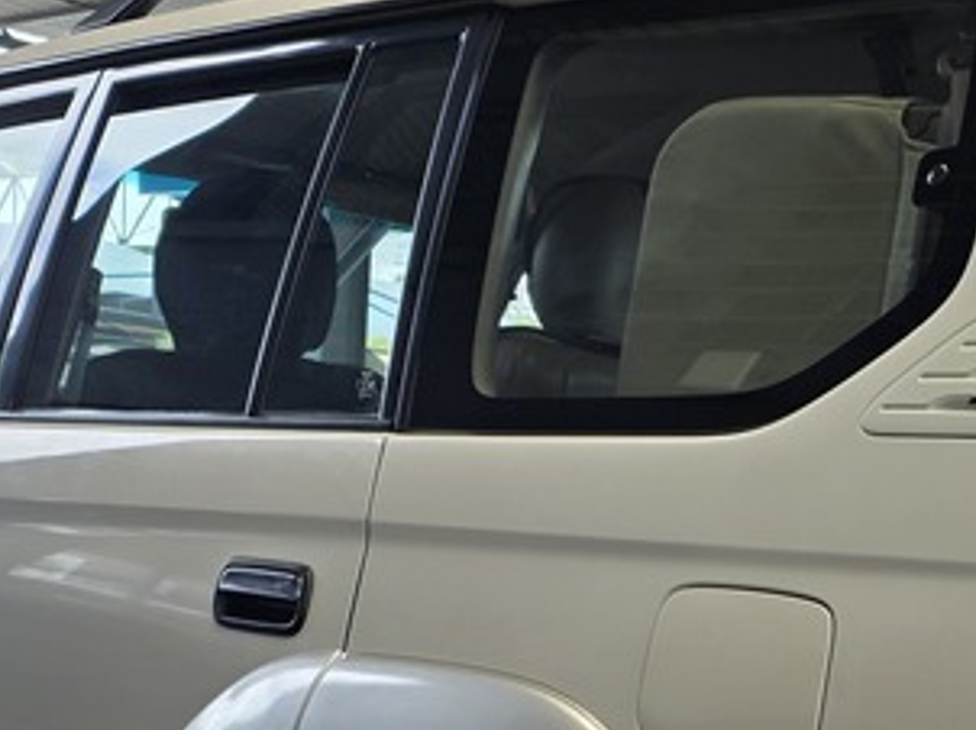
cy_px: 782
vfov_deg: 18.2
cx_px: 672
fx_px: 2197
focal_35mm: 78
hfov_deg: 24.9
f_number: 1.7
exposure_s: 1/1255
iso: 80
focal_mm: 6.25
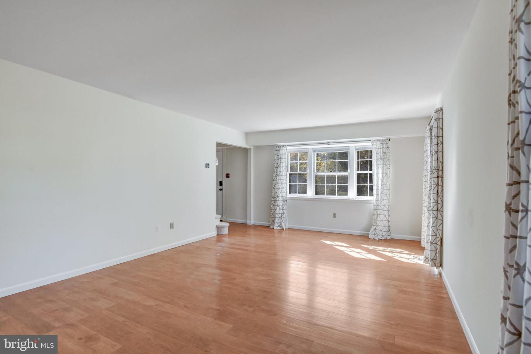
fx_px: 251
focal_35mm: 17
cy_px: 177
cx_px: 266
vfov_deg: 70.5
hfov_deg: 93.3
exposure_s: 1/125
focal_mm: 17
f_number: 8
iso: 400
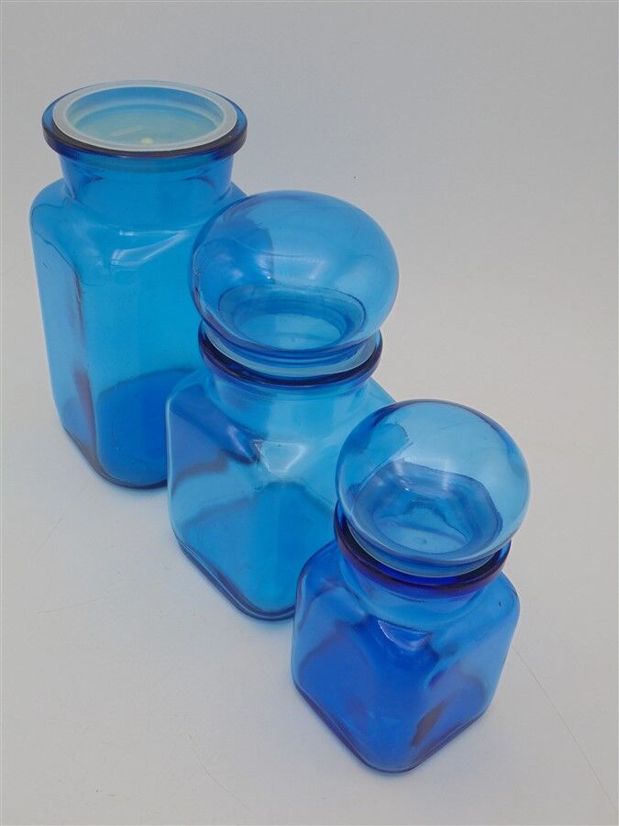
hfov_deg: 37.7
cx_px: 310
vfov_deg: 49.0
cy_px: 413
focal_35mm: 38
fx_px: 906
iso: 100
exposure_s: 1/250
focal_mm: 6.9
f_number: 4.2
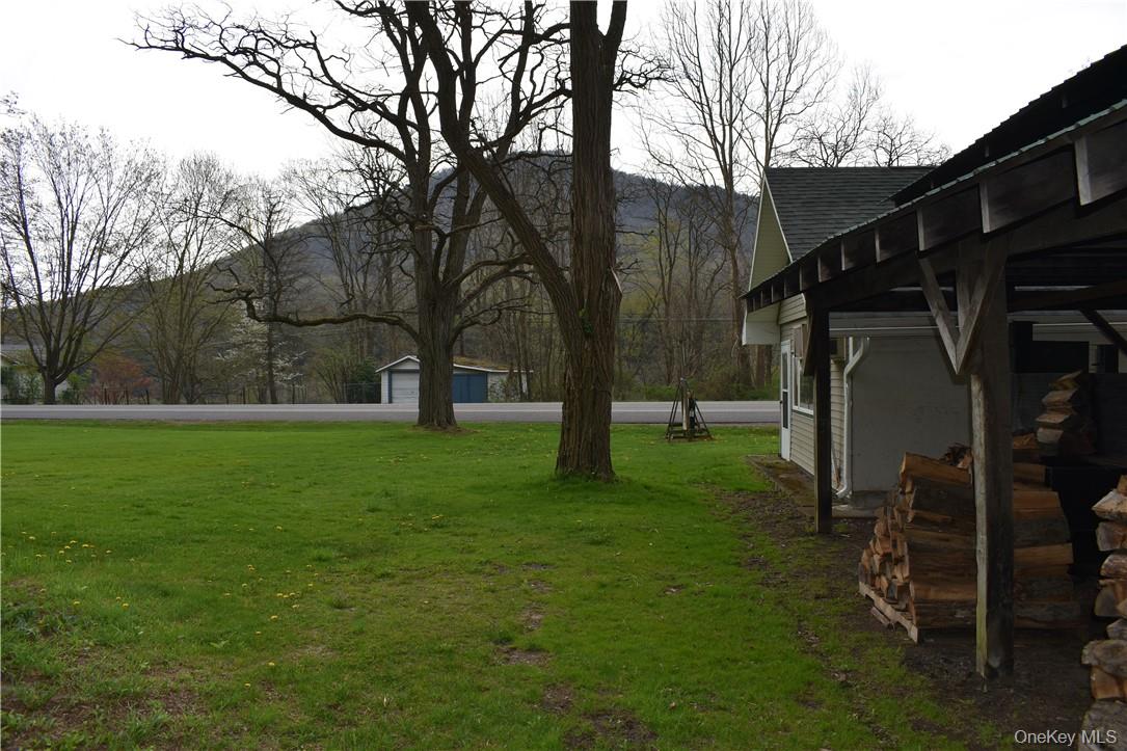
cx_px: 564
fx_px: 845
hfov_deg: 67.4
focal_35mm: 27
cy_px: 376
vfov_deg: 47.9
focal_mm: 18
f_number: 7.1
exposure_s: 1/250
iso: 100
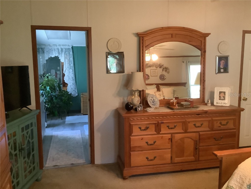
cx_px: 126
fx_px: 225
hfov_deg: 58.4
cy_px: 94
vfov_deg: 45.4
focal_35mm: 31
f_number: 2.4
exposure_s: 1/33
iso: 400
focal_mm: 3.3
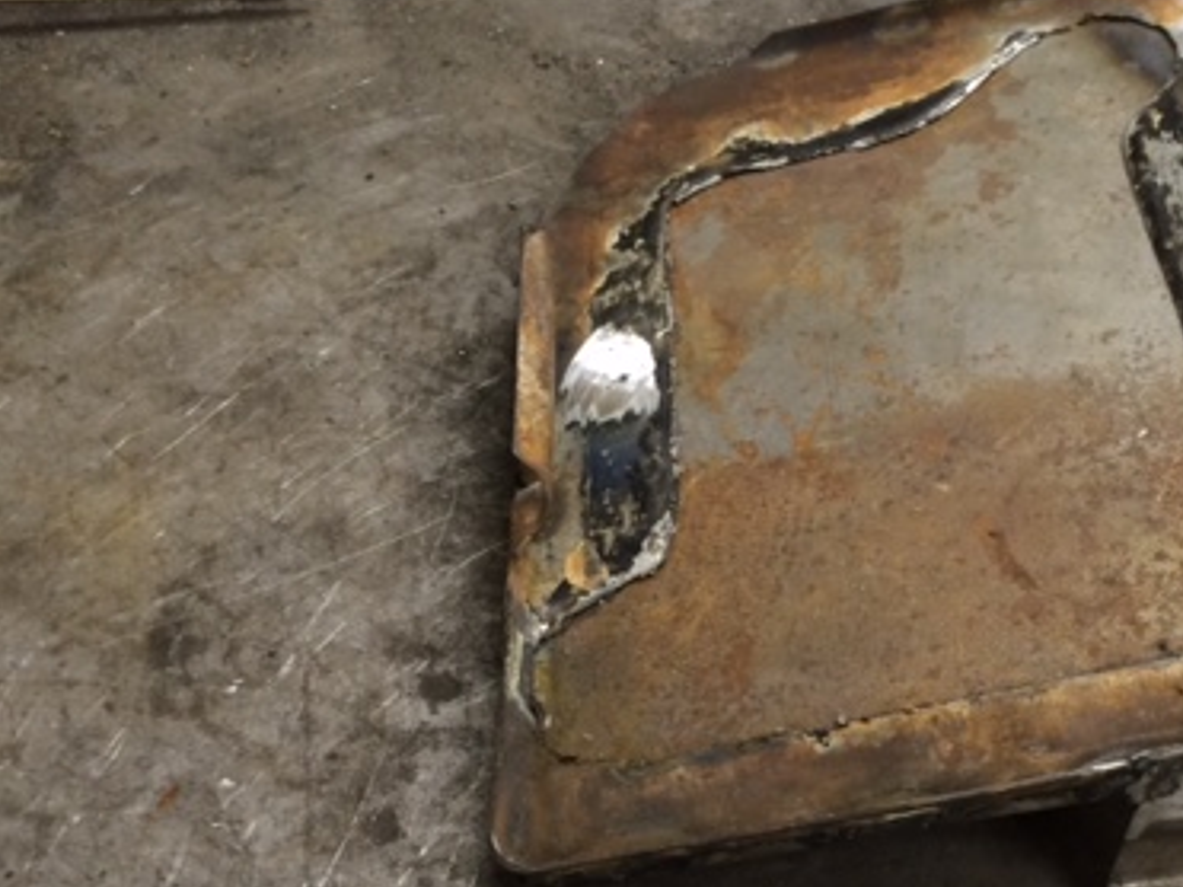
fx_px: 1708
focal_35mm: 50
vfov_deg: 28.4
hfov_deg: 37.4
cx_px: 864
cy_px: 721
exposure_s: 1/30
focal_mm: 4.15
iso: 64
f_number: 2.2
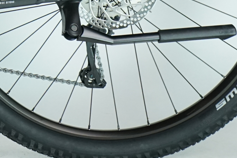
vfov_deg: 5.5
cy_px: -152
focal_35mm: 246
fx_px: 1619
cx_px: -207
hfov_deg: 8.0
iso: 2000
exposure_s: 1/200
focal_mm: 55
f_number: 5.6
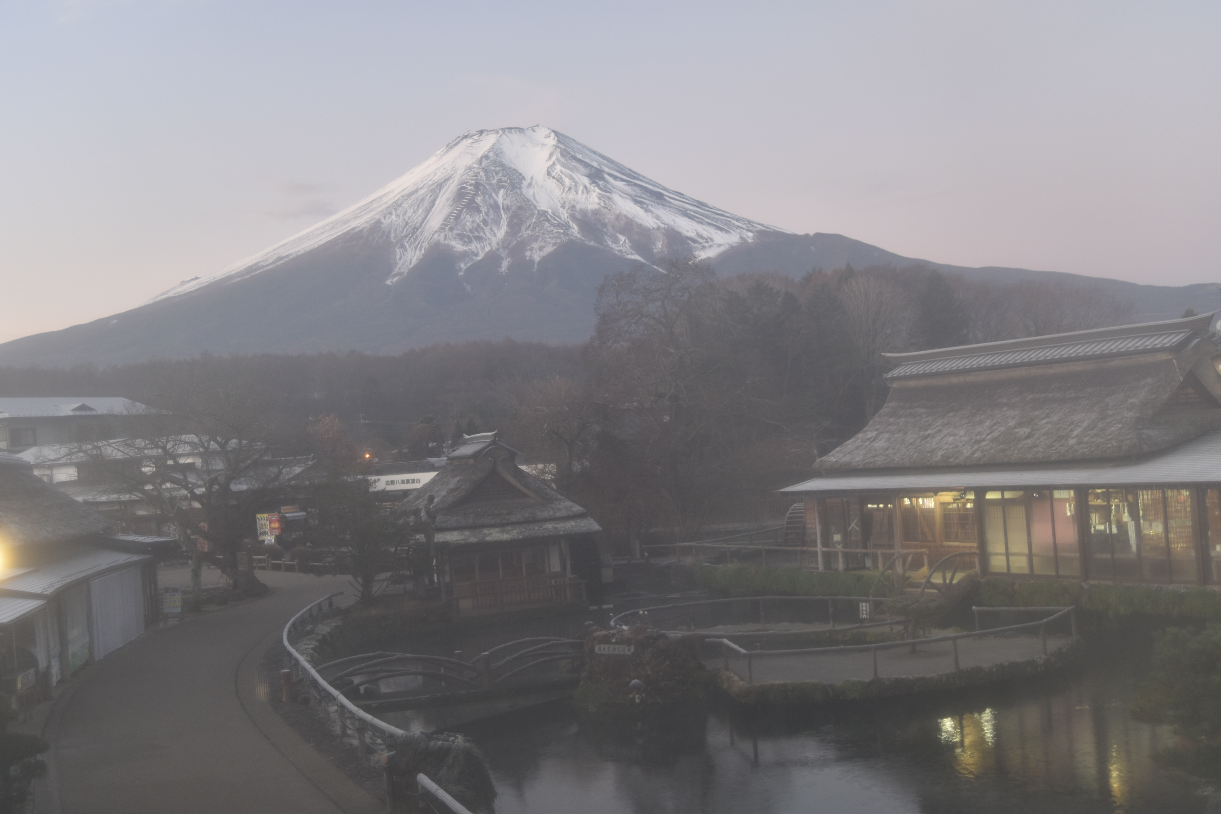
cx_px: 610
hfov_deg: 42.3
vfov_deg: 28.9
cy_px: 407
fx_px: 1577
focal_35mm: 46
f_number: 4.2
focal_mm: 31
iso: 200
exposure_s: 1/2.5
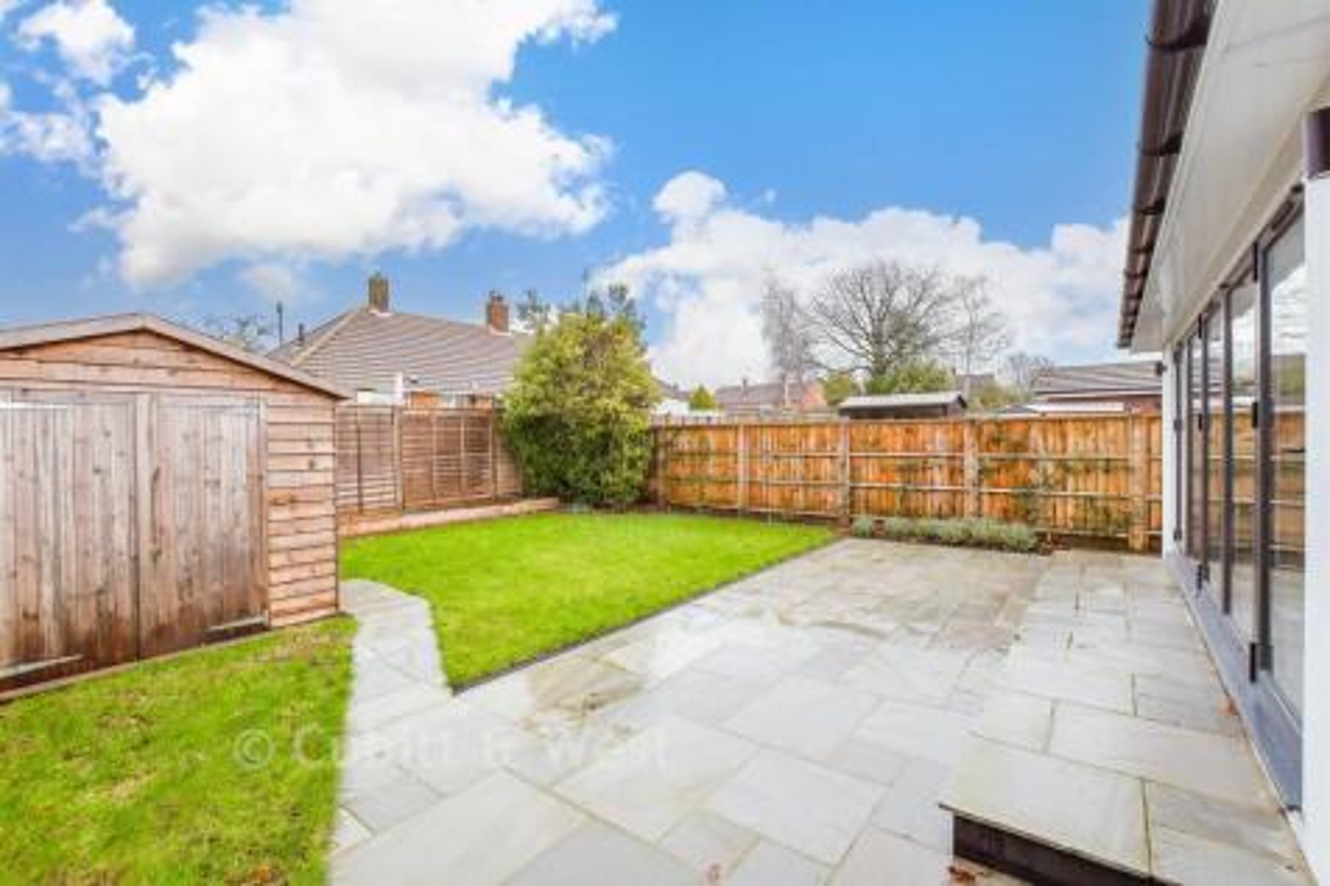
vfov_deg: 77.3
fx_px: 554
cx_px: 665
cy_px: 443
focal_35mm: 15
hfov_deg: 100.4
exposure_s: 1/160
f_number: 7.1
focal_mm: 10
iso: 500
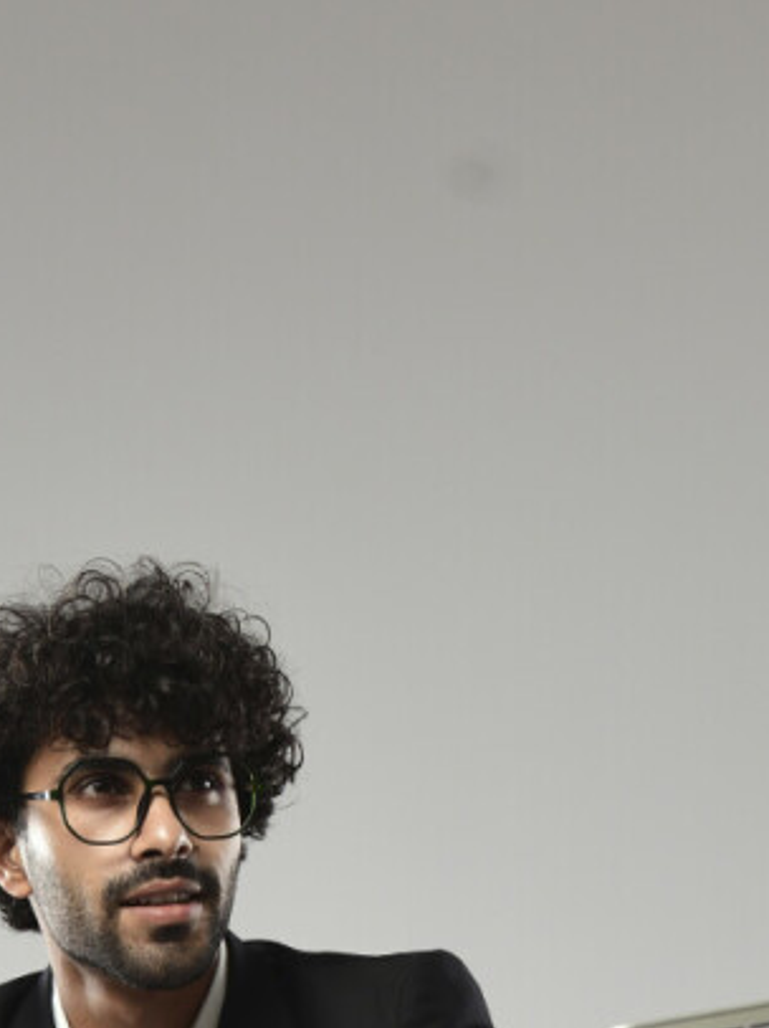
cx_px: 169
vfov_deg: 16.7
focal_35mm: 108
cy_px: 1514
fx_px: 3202
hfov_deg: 13.6
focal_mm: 38
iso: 400
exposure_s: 1/125
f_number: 5.6
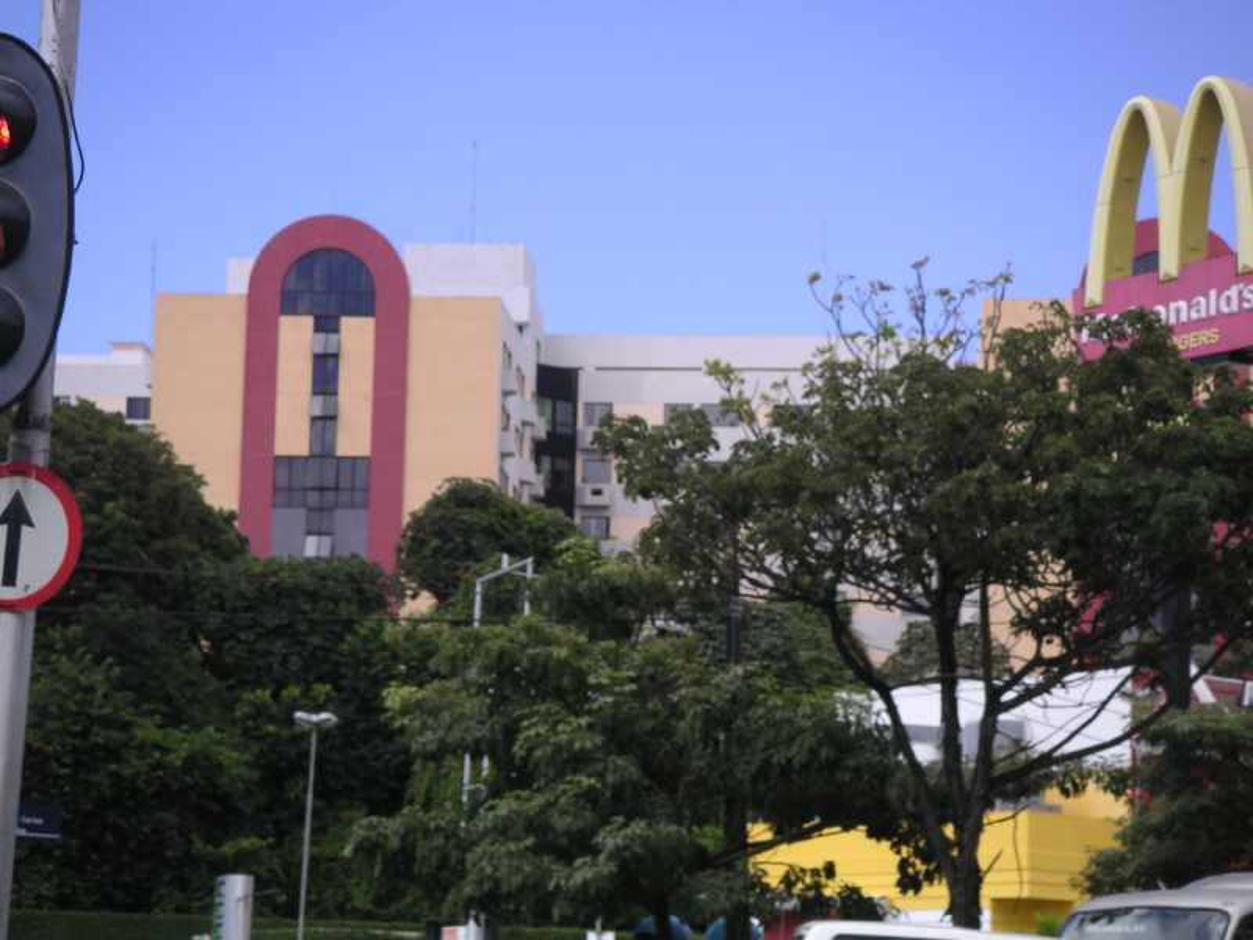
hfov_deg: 20.7
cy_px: 470
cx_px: 626
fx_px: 3439
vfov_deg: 15.6
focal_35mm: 95
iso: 50
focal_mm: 14.7
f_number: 3.4
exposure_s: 1/500
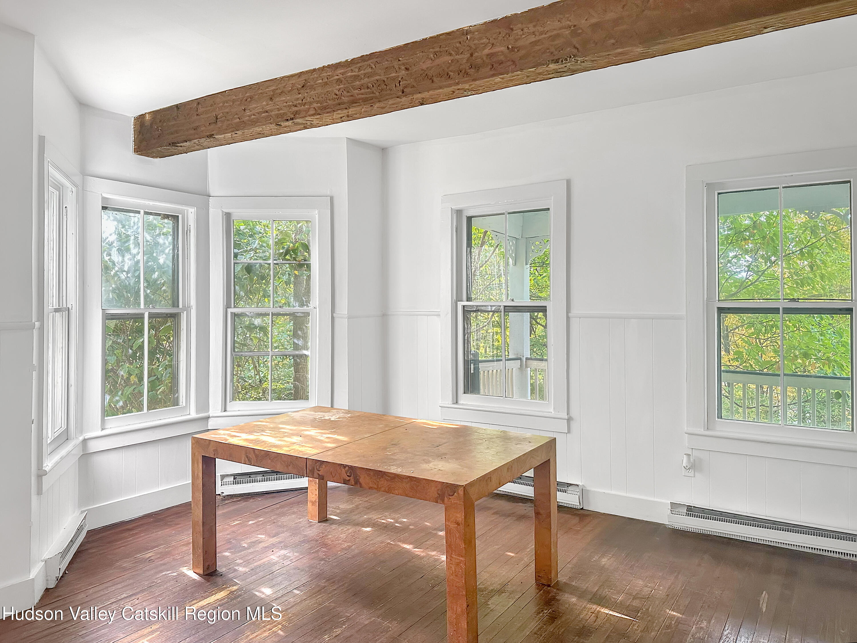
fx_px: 594
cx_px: 428
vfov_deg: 56.8
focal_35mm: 24
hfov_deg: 71.6
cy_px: 322
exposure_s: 1/120
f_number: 1.8
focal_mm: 6.86
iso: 200
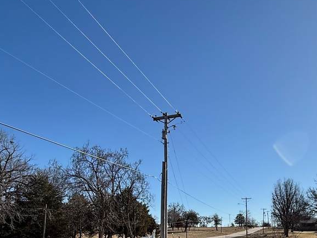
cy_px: 229
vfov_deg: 40.7
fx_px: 284
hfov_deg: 57.6
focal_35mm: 31
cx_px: 197
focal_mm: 2.22
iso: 50
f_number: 2.2
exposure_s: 1/2410
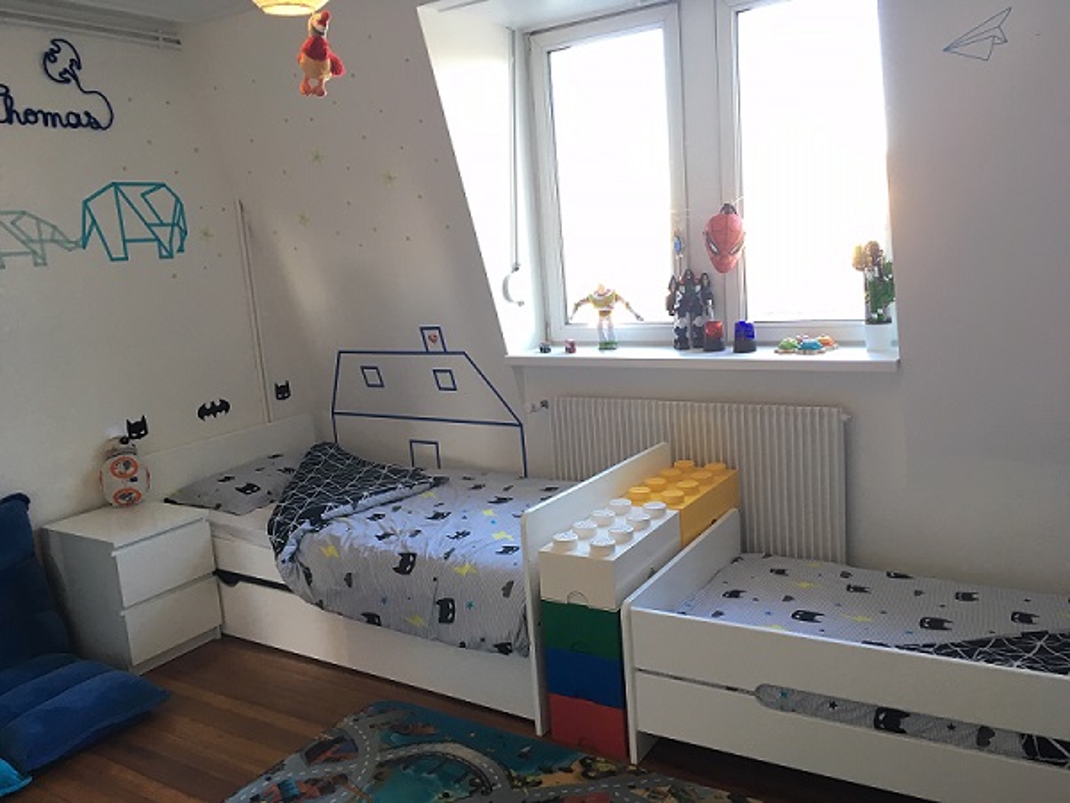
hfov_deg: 61.7
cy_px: 402
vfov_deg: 48.2
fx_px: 896
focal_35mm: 29
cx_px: 535
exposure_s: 1/33
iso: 80
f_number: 2.2
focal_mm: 4.15
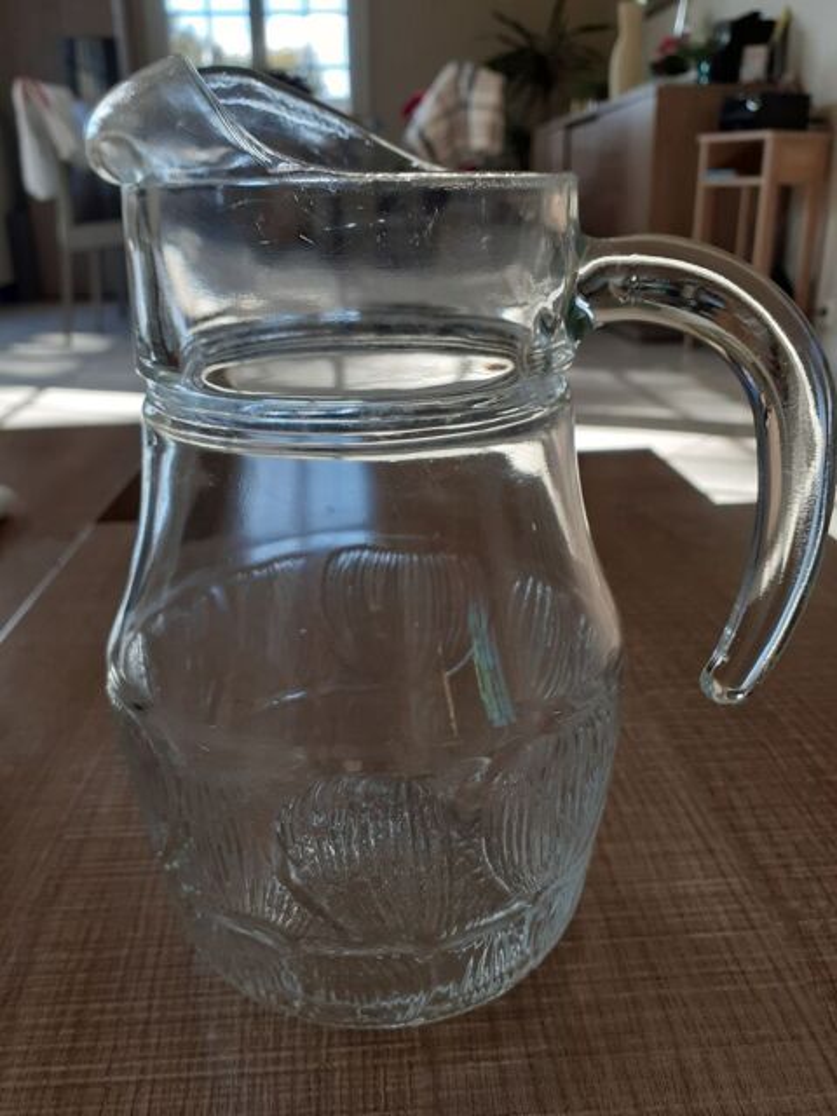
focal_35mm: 27
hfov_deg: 51.4
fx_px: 870
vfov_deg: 65.3
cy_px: 558
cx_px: 418
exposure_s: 1/100
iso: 50
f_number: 1.9
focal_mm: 3.6
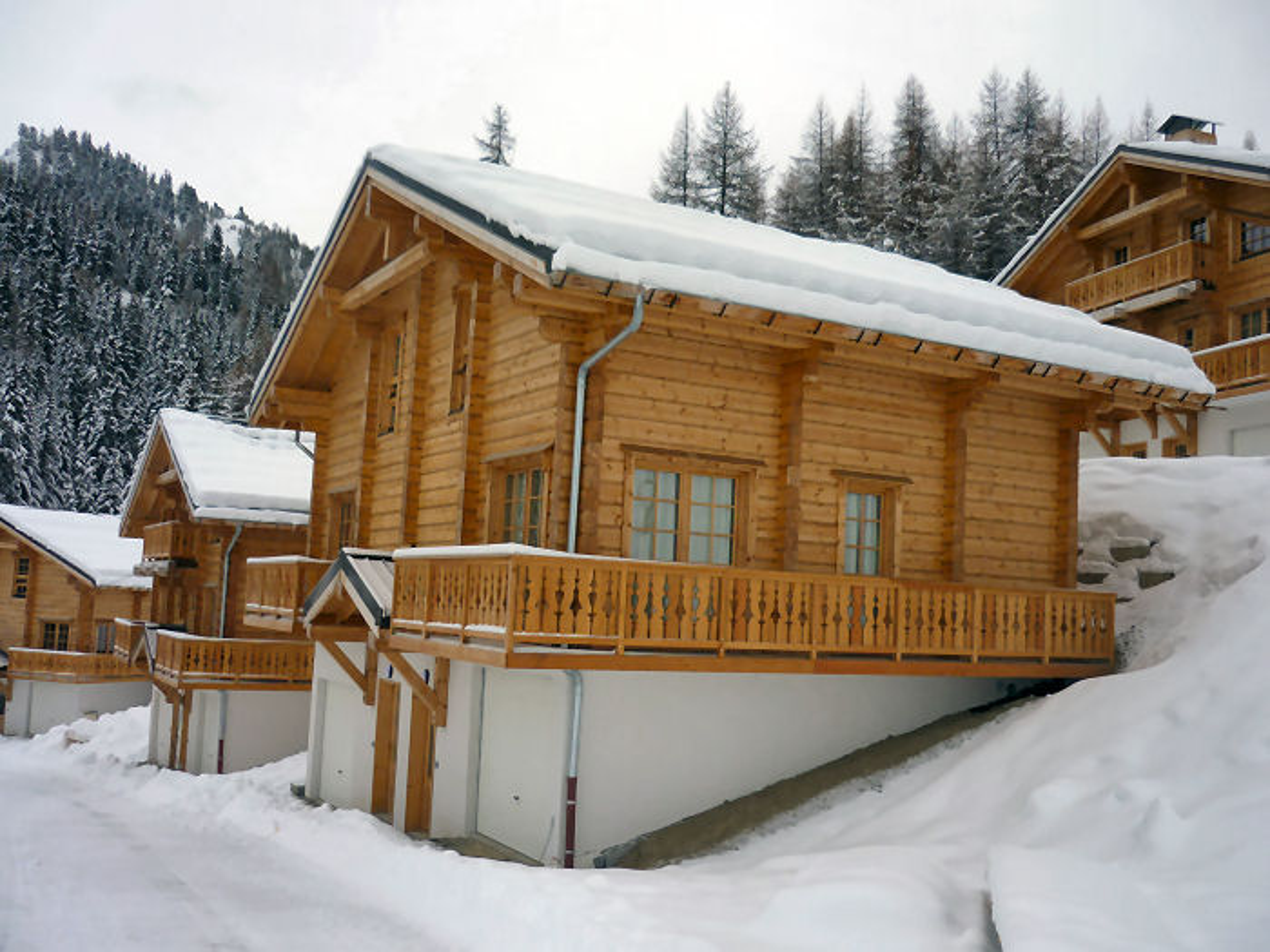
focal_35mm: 33
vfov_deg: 42.9
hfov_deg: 55.4
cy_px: 476
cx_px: 635
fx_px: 1211
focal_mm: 5.5
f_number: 2.8
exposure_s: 1/1000
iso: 80
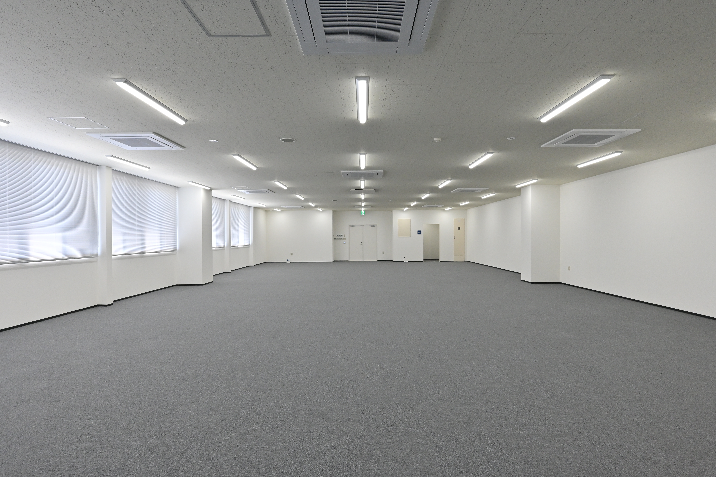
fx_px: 368
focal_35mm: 18
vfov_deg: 65.9
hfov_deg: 88.5
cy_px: 238
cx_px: 358
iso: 1000
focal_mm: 18.5
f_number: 11
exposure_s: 1/125
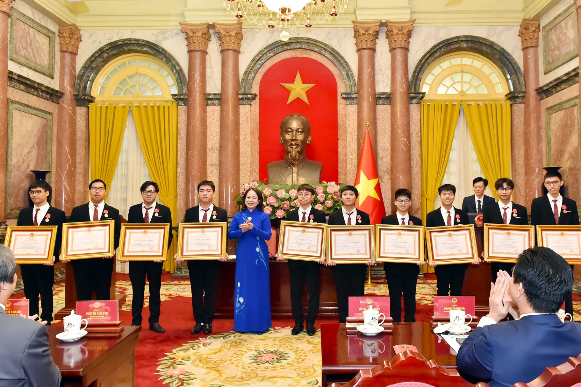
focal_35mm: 24
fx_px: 387
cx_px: 290
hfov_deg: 73.7
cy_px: 194
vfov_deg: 53.1
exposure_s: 1/125
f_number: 5
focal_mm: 24
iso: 4000
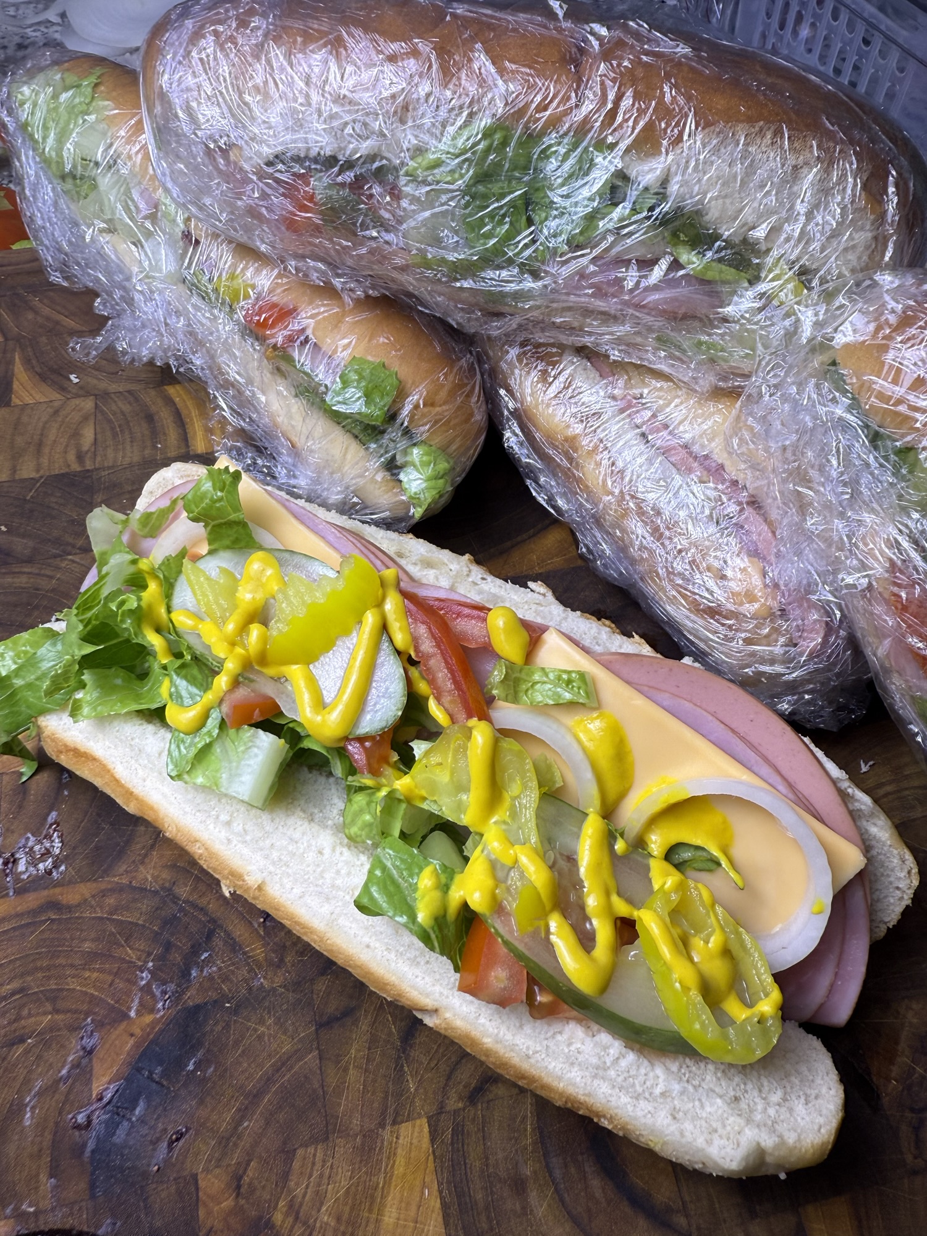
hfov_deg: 56.8
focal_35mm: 24
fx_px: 857
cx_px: 464
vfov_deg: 71.6
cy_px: 618
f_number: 2.2
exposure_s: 1/99
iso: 40
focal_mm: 2.22
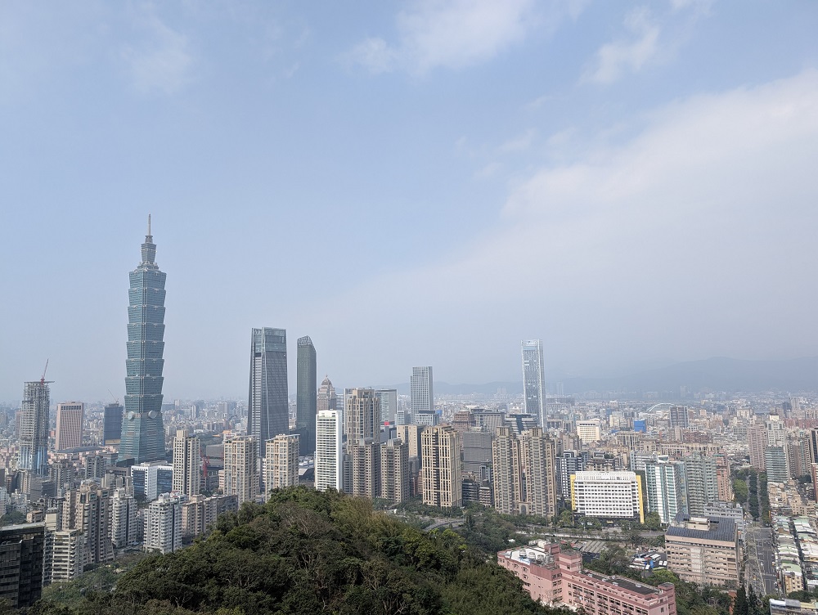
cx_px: 409
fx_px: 568
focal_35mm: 24
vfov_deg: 56.9
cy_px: 308
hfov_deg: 71.5
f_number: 1.68
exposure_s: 1/1637
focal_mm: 6.9
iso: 34
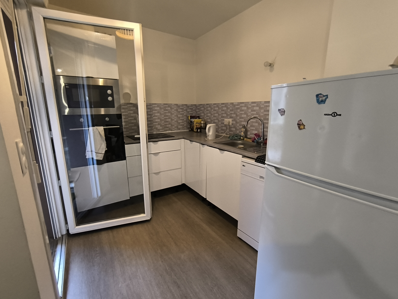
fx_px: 184
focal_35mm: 16
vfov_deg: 78.1
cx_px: 199
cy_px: 150
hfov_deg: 94.5
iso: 500
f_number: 2.2
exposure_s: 1/33.3
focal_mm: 1.65
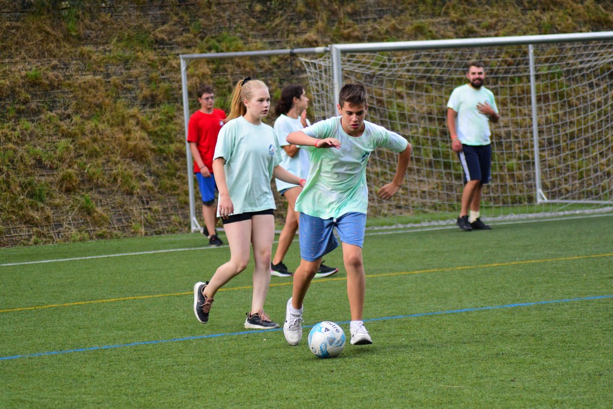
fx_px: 3065
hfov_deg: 11.4
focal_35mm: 180
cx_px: 306
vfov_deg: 7.6
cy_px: 204
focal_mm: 120
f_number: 4.2
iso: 3200
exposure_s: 1/800
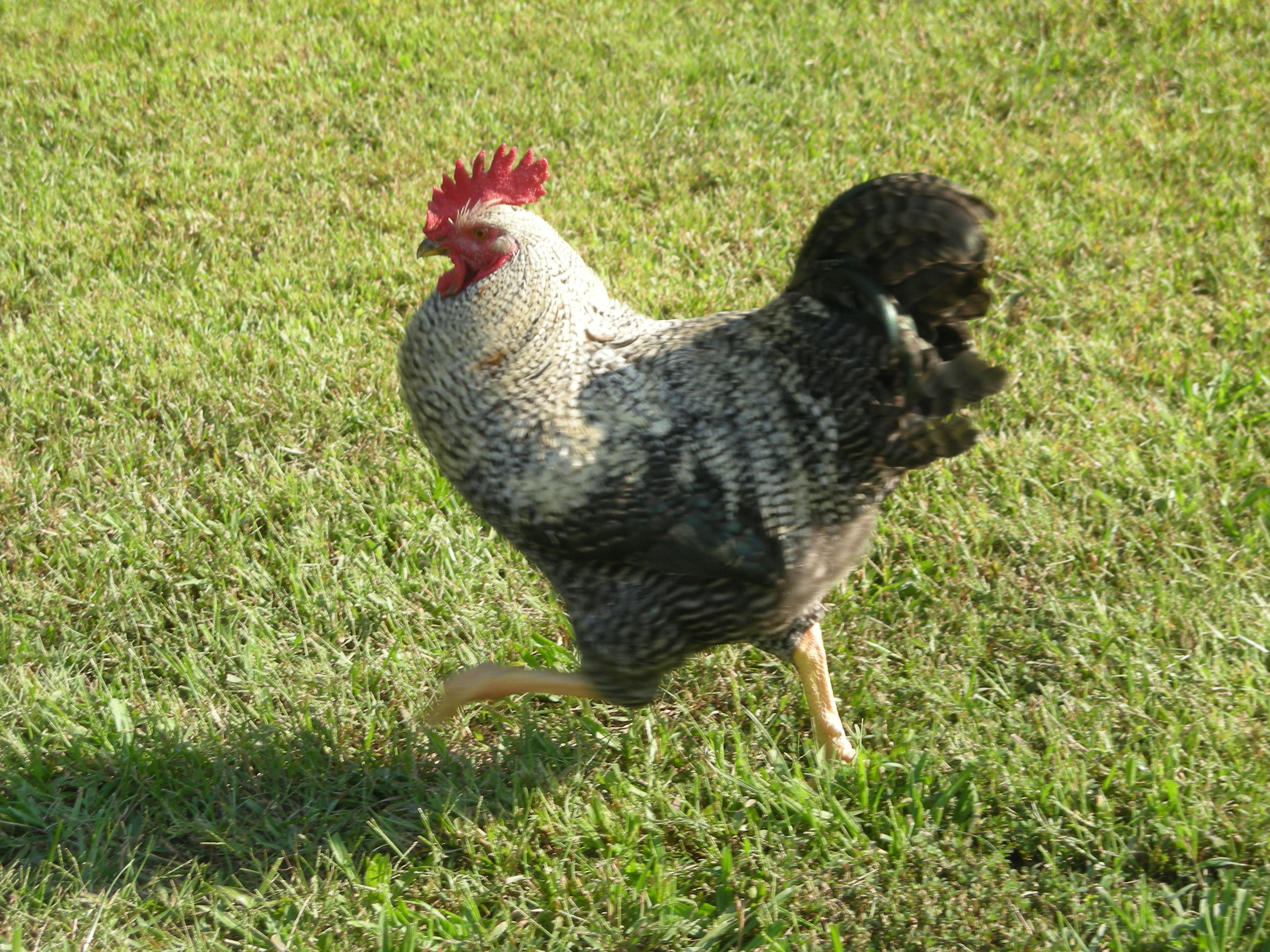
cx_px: 635
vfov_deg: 14.1
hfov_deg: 18.7
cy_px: 476
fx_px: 3852
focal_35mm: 105
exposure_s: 1/123
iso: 50
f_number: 4.7
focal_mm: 17.1
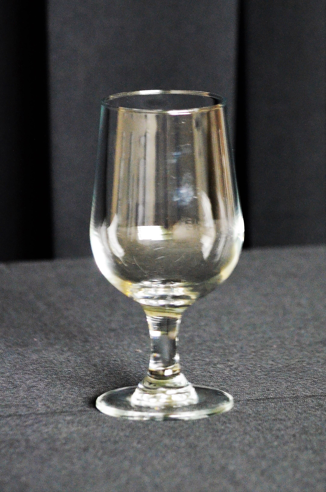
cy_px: 246
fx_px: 2455
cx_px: 163
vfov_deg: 11.4
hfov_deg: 7.6
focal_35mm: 180
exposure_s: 1/20
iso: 3200
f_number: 4.8
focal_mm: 120
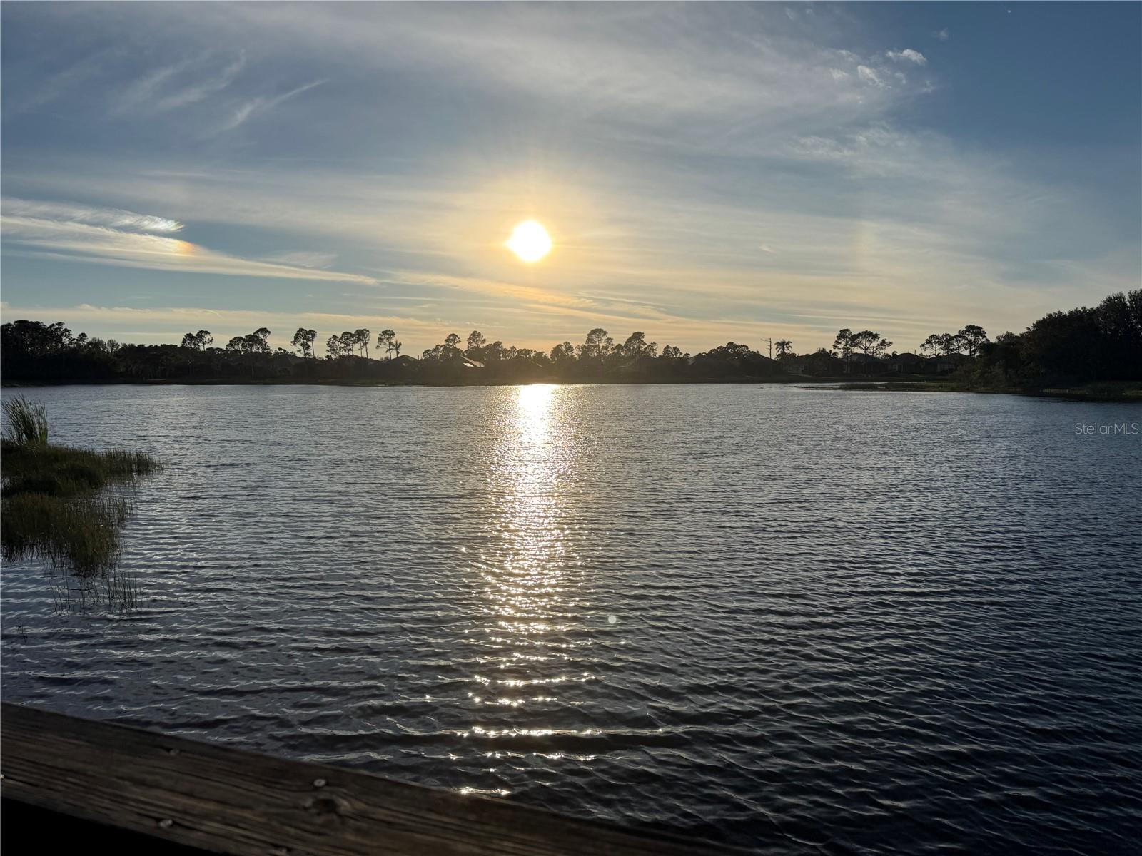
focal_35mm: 24
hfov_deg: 71.6
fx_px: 792
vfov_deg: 56.8
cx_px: 571
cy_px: 428
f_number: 1.78
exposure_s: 1/14286
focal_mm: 6.76
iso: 64
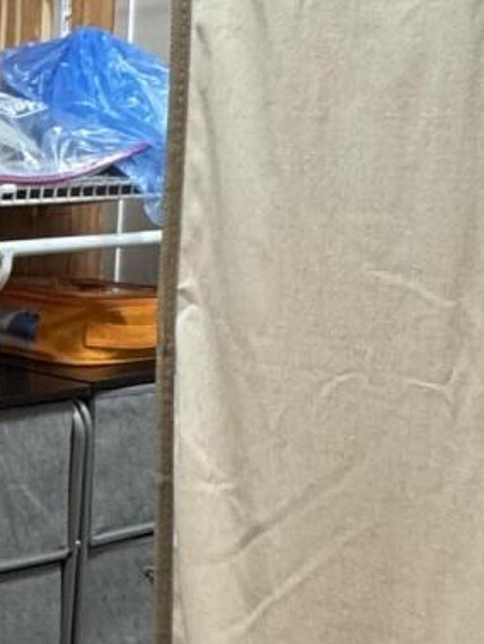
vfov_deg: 26.3
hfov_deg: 14.8
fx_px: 1378
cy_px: 285
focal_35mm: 74
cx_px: -586
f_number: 2.2
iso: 250
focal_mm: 2.22
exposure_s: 1/60
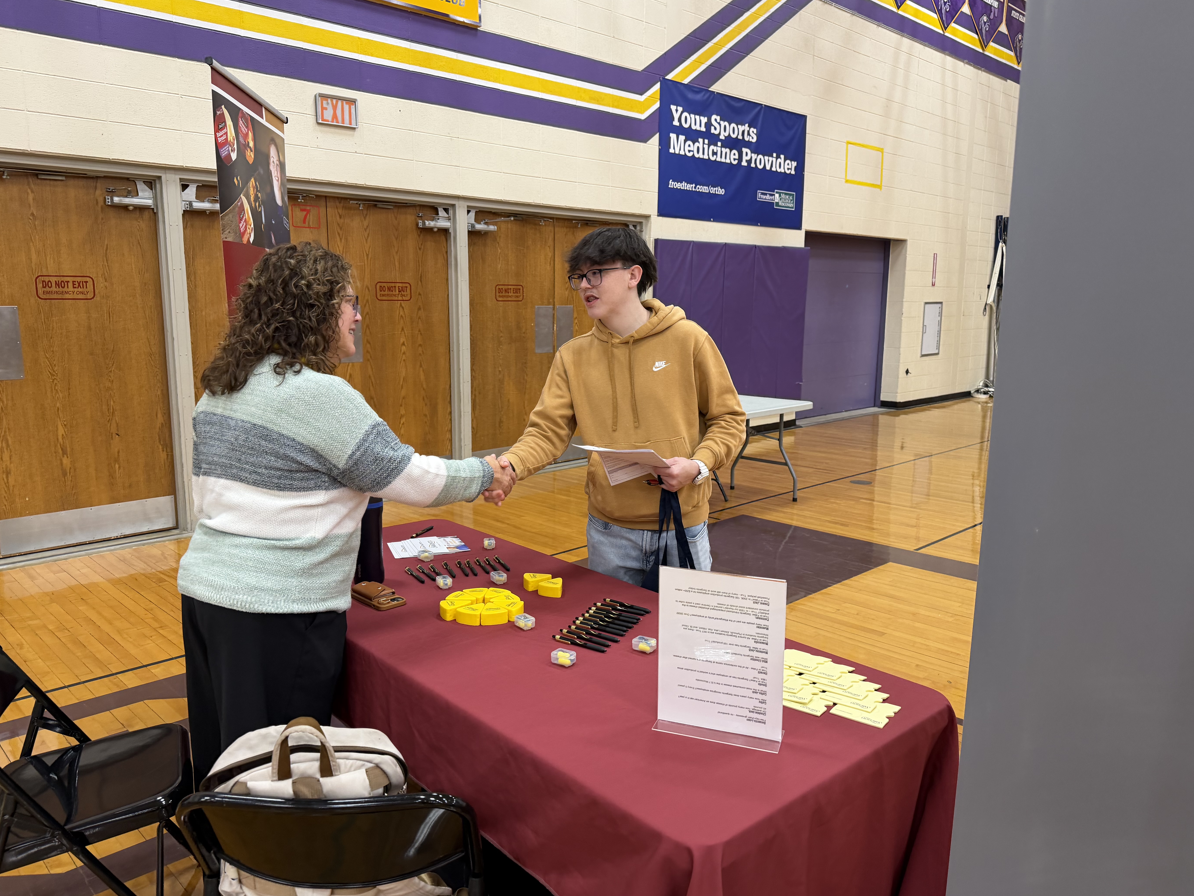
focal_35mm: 25
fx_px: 862
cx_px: 575
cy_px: 447
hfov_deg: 69.4
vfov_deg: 54.9
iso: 200
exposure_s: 1/121
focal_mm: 6.76
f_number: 1.78
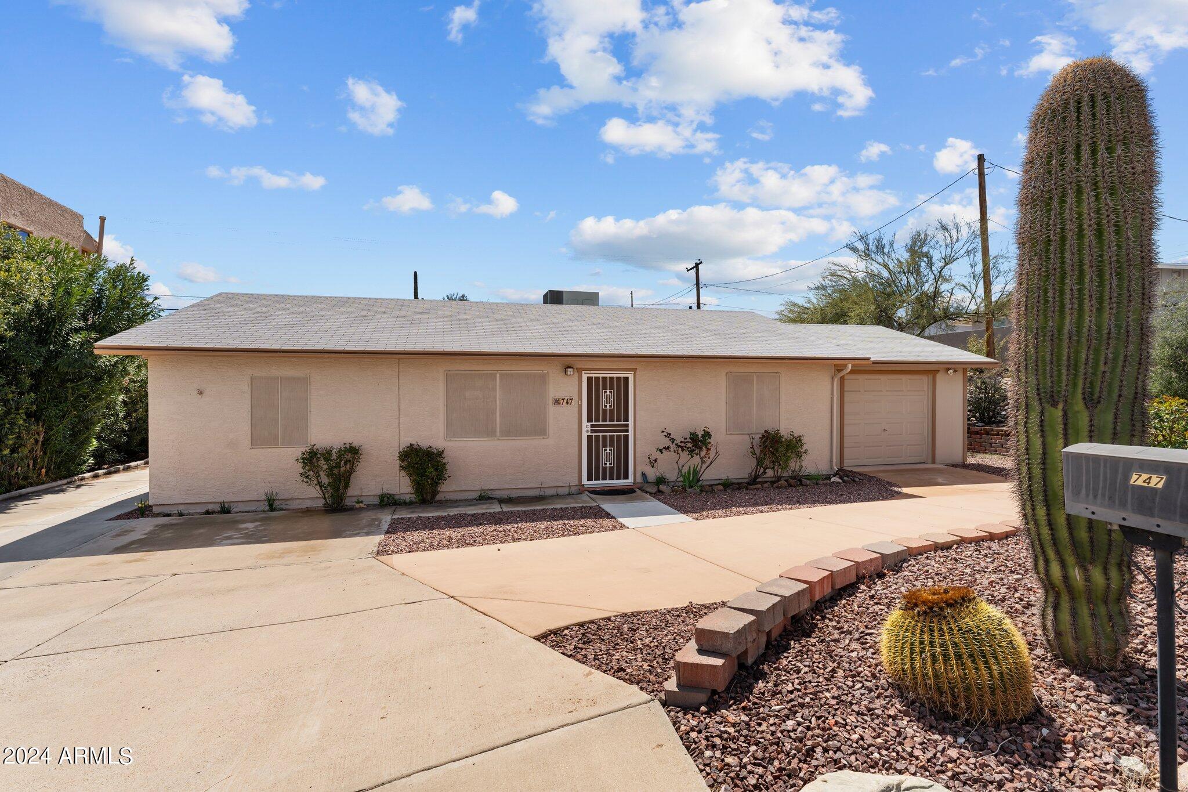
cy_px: 396
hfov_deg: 92.9
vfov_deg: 70.1
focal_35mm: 17
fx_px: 564
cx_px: 594
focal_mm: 17.1
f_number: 8
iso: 400
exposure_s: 1/2000
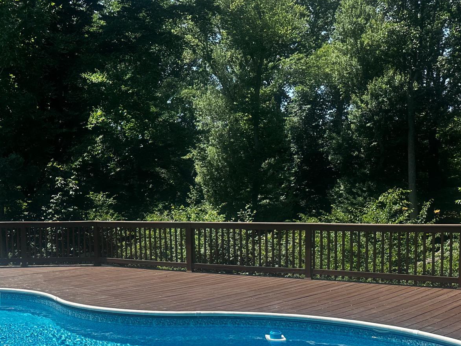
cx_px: 145
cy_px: 254
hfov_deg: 44.0
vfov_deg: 33.8
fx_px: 559
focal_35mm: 42
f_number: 1.78
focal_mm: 6.86
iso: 80
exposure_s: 1/4016
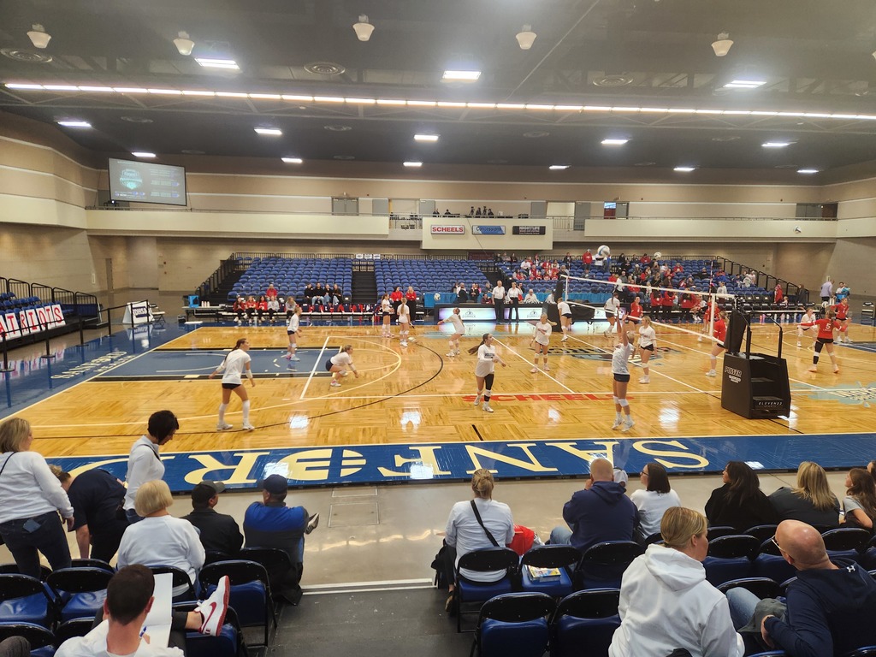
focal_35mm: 23
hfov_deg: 73.9
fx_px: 582
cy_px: 328
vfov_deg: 58.9
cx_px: 438
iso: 200
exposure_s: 1/180
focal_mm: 5.4
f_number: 1.8
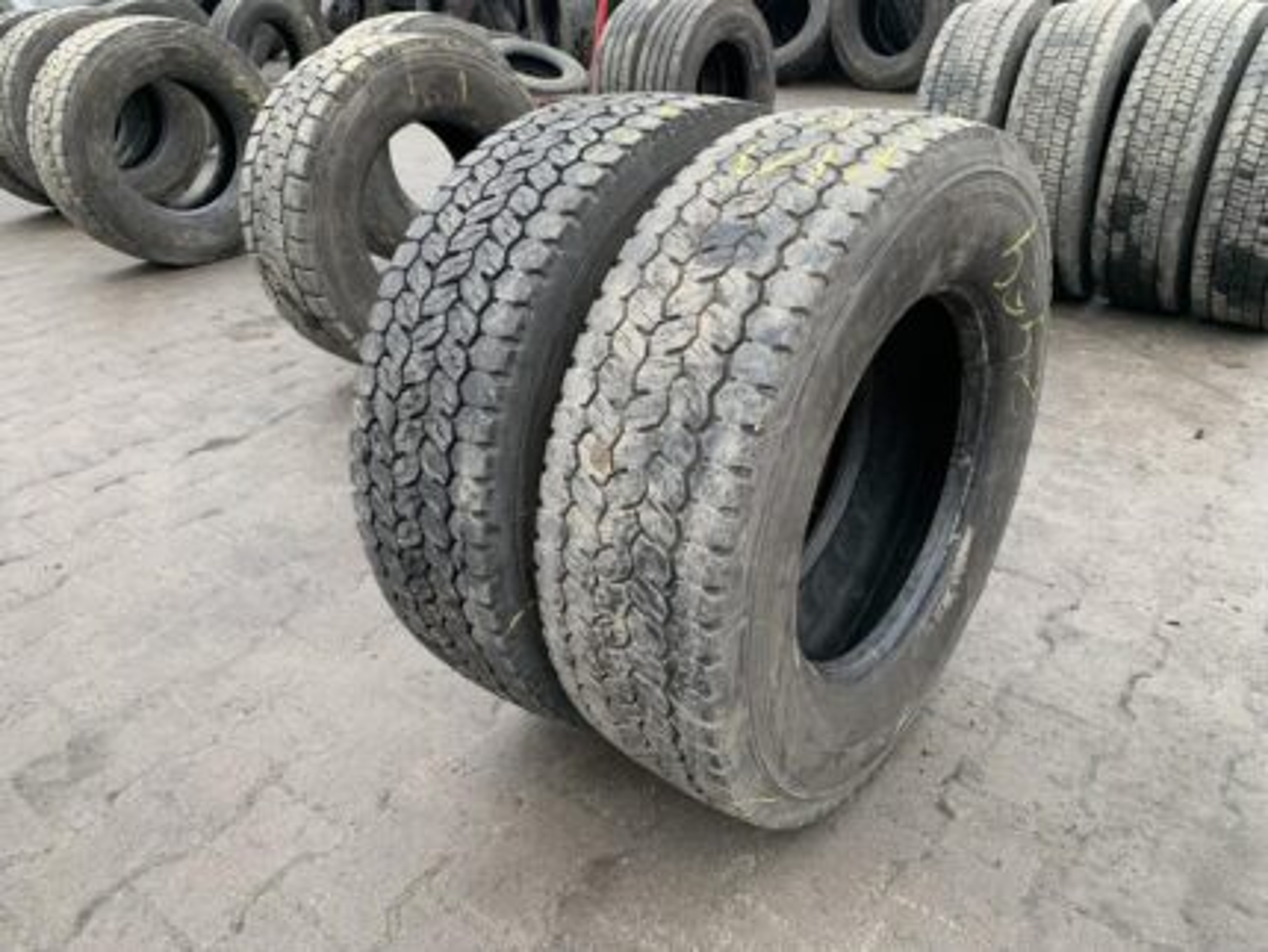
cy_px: 476
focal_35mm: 26
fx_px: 953
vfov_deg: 53.1
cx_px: 634
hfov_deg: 67.3
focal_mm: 4.25
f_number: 1.8
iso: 100
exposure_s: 1/100
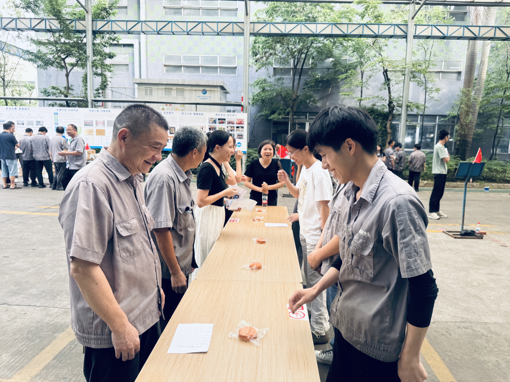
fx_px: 354
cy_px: 191
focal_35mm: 24
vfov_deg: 56.8
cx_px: 255
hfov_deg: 71.6
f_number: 1.78
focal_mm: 6.76
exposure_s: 1/128
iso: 64
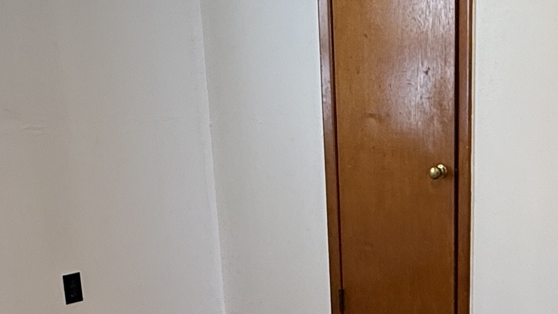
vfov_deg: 19.0
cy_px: 344
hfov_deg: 34.0
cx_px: 383
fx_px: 903
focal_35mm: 61
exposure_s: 1/120
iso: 125
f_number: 2.2
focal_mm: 2.22
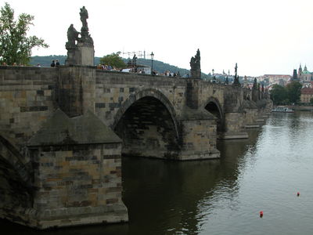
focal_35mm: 35
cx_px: 156
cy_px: 118
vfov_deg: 40.7
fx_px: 316
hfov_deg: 52.6
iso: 100
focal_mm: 8.9
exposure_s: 1/216
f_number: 6.3
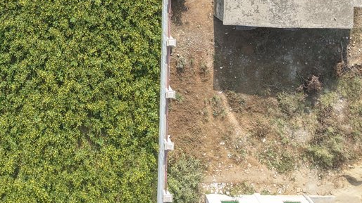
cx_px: 73
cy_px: -86
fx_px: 585
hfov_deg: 33.4
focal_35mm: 61
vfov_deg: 18.0
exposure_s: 1/1250
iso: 100
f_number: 1.8
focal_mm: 8.67
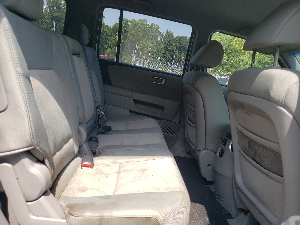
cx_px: 150
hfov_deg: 67.3
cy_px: 112
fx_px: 225
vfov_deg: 53.1
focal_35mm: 26
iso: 50
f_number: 1.5
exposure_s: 1/833
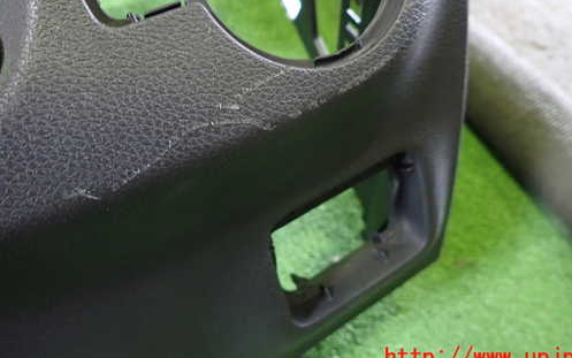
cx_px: 299
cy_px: 114
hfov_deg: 59.6
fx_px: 499
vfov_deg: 38.9
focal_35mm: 32
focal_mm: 4.5
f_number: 2
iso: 800
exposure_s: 1/25
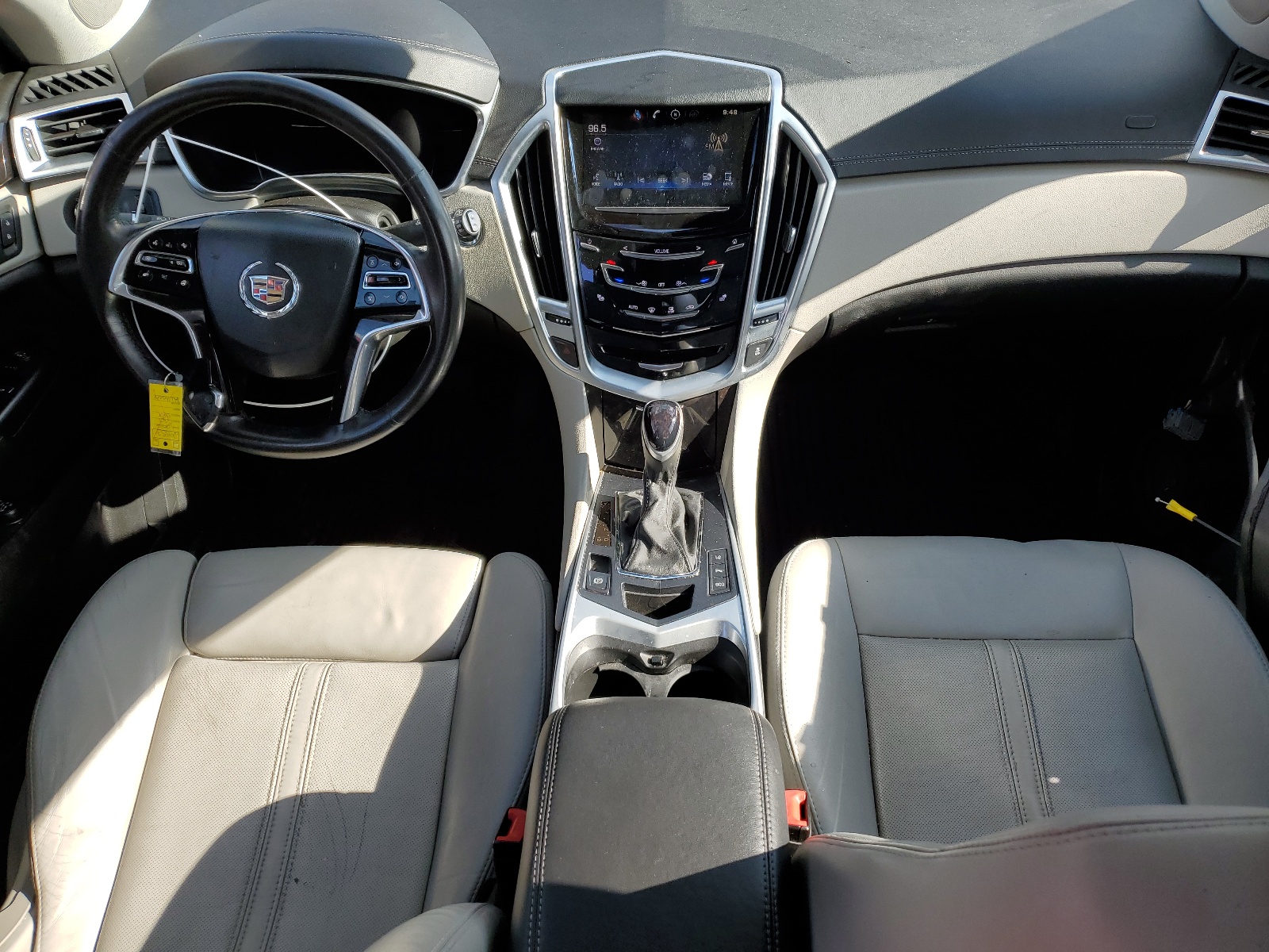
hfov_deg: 67.3
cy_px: 476
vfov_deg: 53.1
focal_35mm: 26
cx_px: 634
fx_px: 953
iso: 50
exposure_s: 1/833
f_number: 1.5
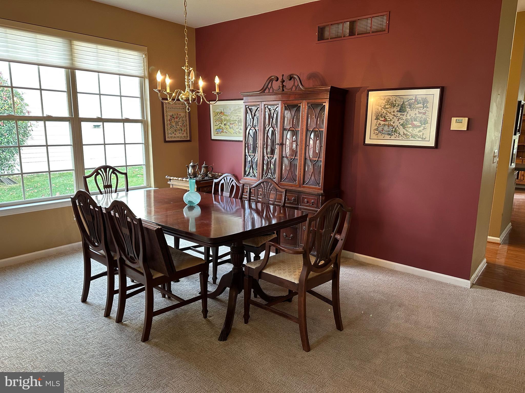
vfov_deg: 56.8
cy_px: 196
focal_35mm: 24
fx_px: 364
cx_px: 262
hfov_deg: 71.6
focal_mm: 6.86
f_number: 1.78
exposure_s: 1/60
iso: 200
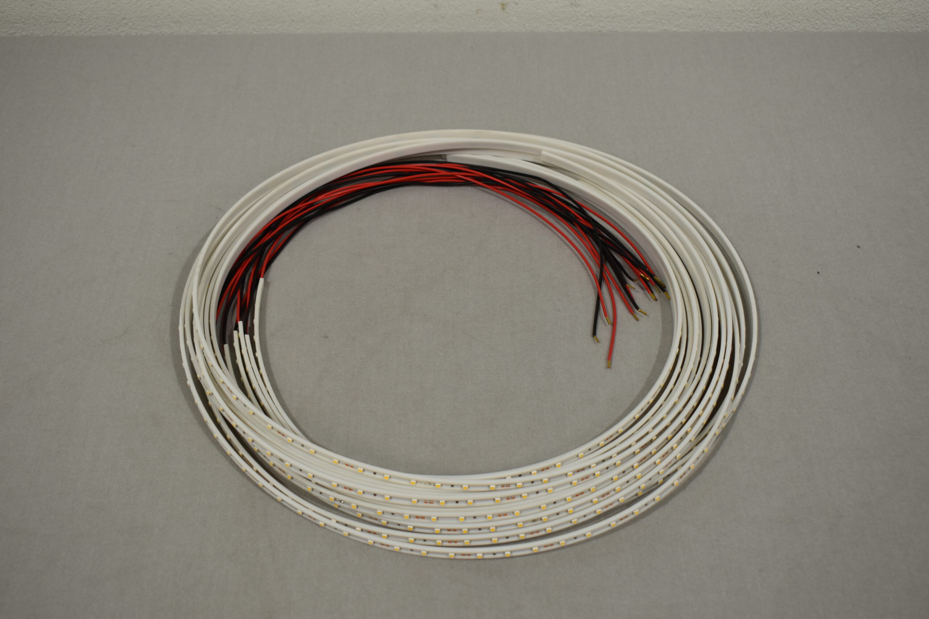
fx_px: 1200
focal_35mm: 46
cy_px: 310
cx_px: 464
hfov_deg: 42.3
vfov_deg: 28.9
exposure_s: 1/125
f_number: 5.6
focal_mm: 31
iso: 320
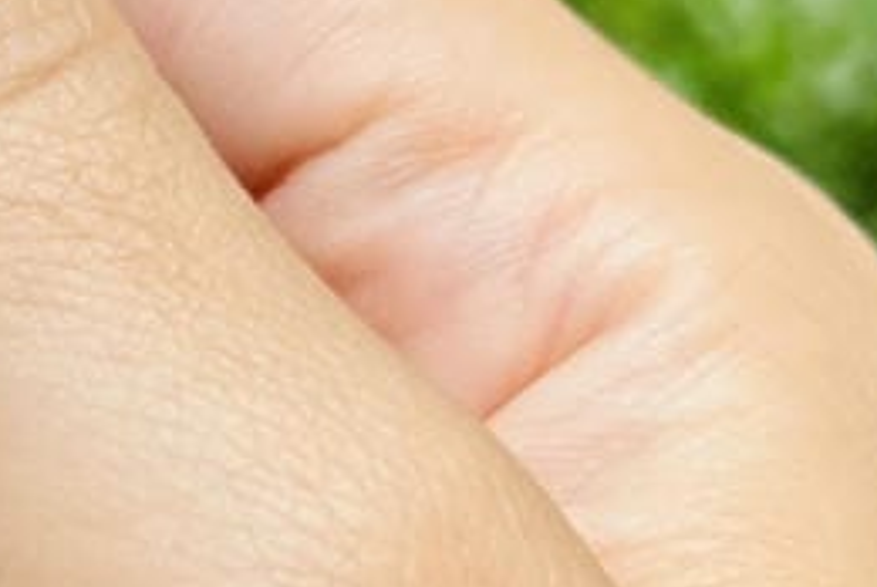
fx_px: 5609
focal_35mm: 230
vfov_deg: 5.9
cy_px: 789
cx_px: -395
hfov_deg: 8.7
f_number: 1.78
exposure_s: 1/850
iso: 64
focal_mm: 6.86
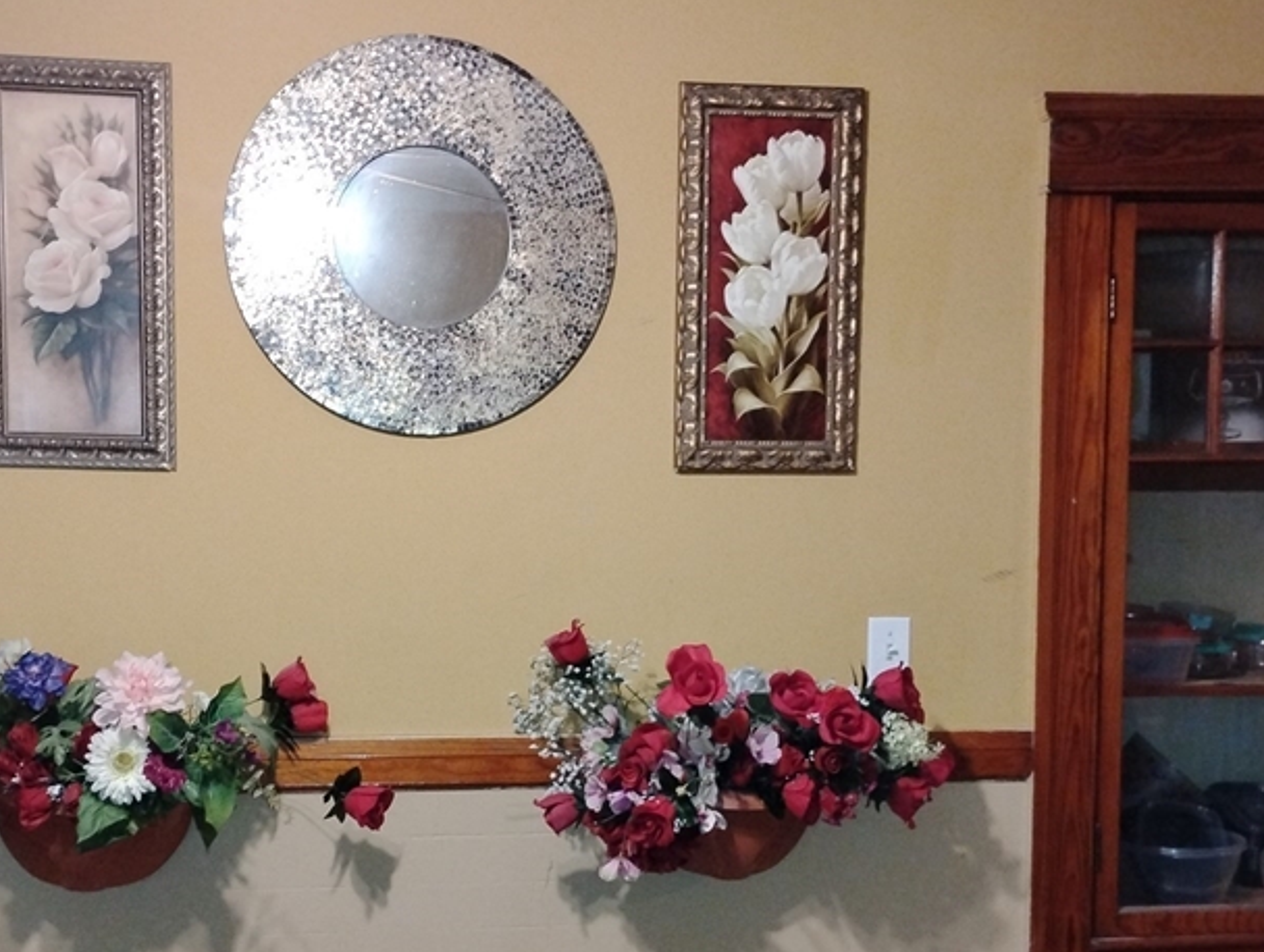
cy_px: 673
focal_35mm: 47
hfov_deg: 40.3
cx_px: 574
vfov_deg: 30.6
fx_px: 1719
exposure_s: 1/30
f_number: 1.8
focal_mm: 4.26
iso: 1656
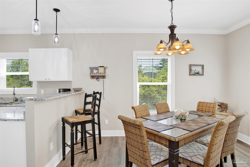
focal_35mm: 20
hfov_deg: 84.0
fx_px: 139
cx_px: 125
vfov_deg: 61.9
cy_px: 84
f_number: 11
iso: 200
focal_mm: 20
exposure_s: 1/15
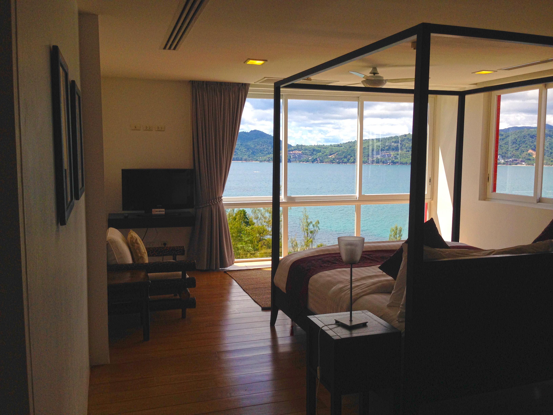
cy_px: 208
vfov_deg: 42.9
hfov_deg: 55.4
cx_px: 276
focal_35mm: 33
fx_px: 527
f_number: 2.4
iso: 50
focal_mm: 4.12
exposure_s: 1/874
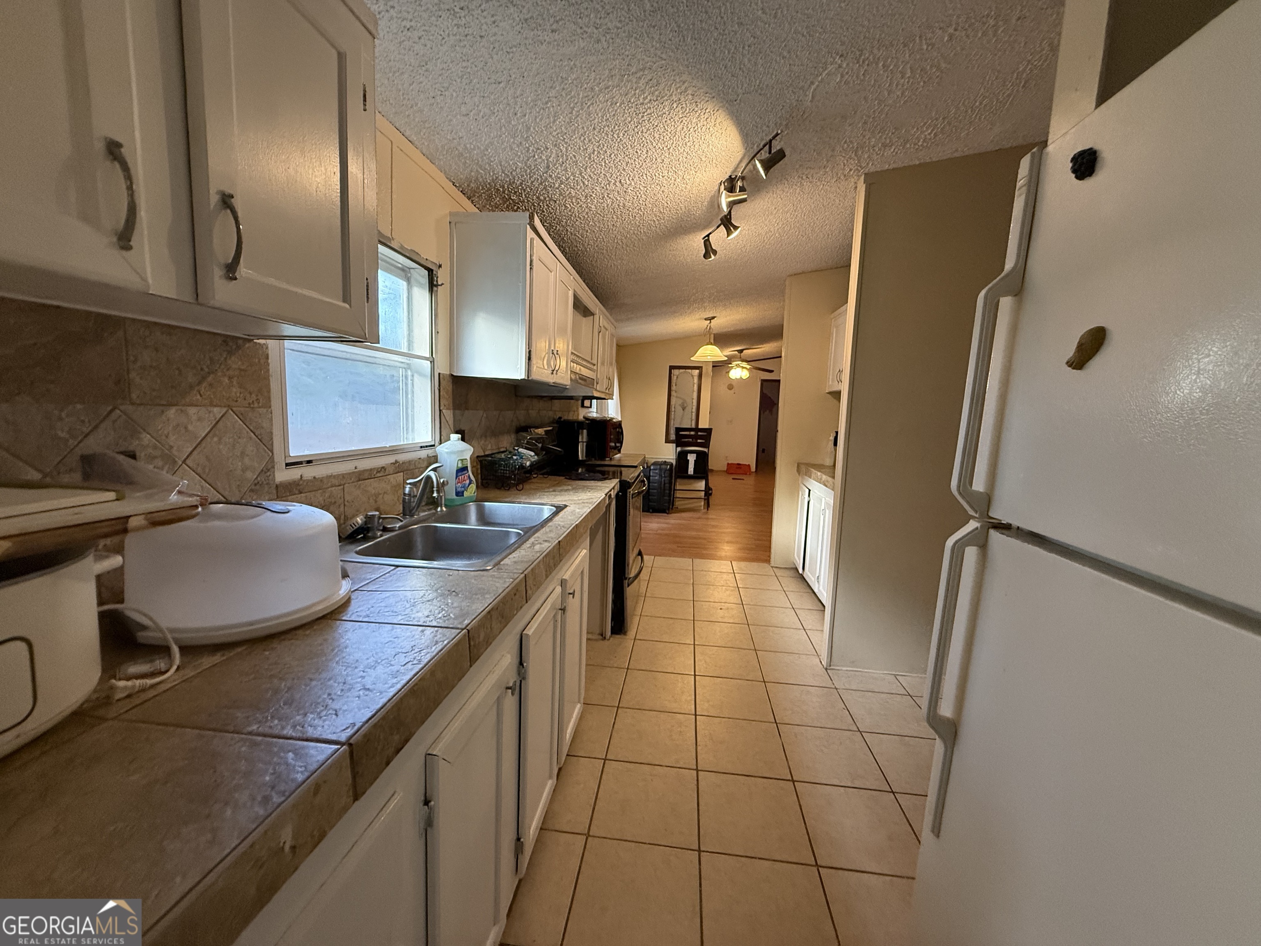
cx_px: 630
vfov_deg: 85.7
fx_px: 510
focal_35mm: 14
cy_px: 473
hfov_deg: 102.1
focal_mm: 2.22
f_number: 2.2
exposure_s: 1/120
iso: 500
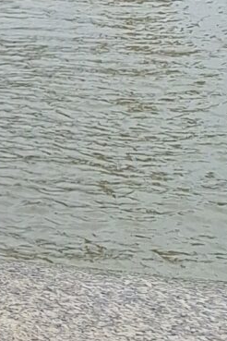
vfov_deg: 12.3
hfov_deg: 7.1
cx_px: -527
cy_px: 52
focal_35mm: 166
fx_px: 1570
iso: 40
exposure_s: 1/616
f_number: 1.8
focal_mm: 5.54
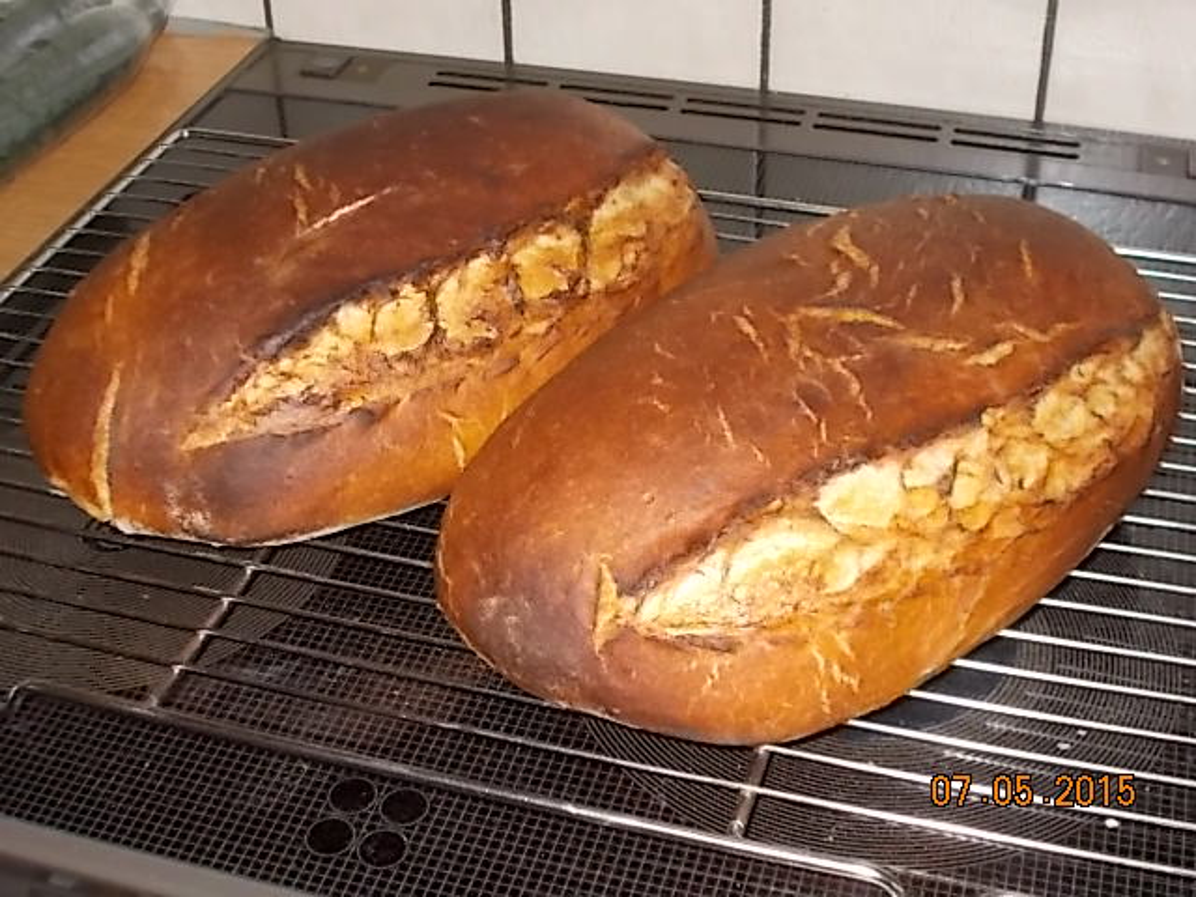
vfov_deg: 29.1
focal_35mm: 50
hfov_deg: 38.2
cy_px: 448
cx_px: 598
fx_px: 1728
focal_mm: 9
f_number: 4.5
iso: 200
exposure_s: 1/30
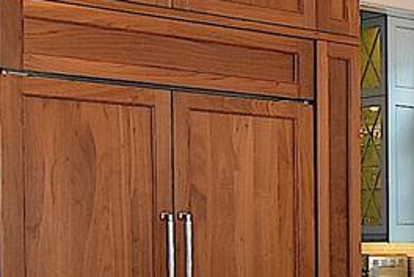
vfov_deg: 13.8
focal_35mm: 98
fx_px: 1129
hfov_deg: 16.0
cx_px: 834
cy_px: 268
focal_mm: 12
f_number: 8
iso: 800
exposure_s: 1/60
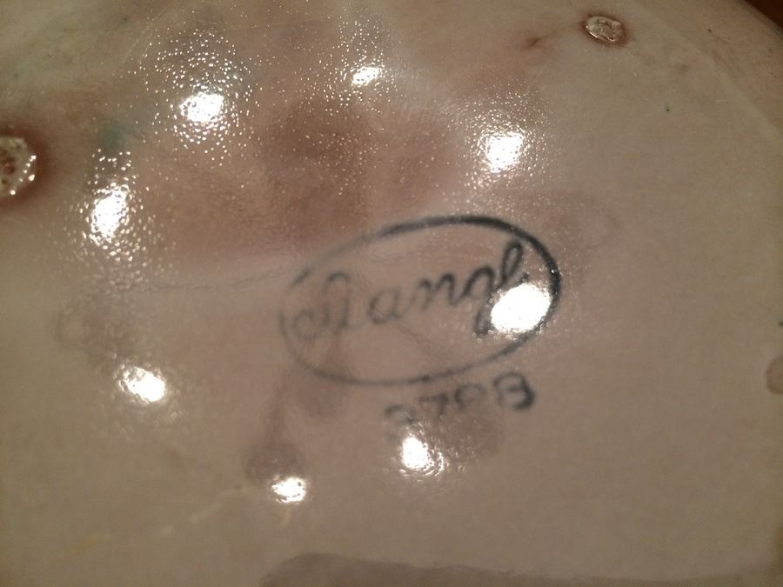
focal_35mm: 30
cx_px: 392
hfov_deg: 60.0
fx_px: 679
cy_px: 294
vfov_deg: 46.8
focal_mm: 4.12
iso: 100
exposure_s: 1/30
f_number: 2.2
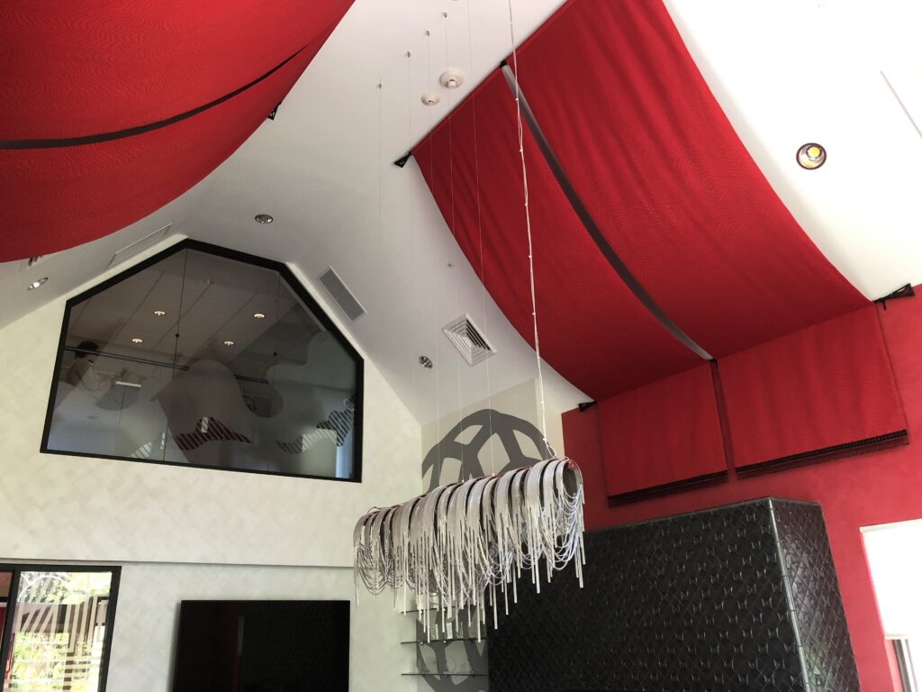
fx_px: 746
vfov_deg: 49.7
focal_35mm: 28
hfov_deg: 63.4
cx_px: 461
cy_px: 346
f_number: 1.8
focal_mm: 4
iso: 50
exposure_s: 1/15
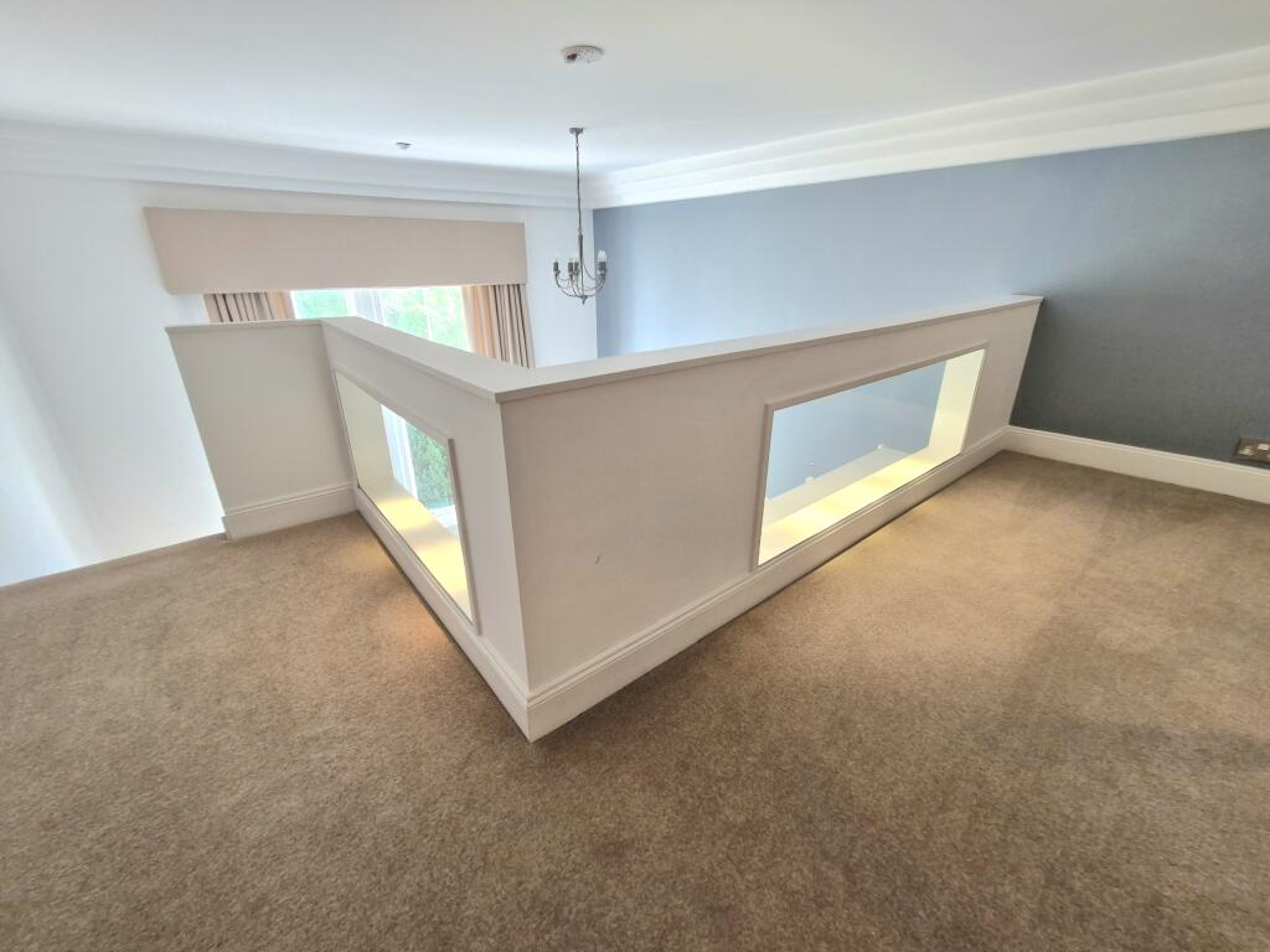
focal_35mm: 13
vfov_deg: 89.9
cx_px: 635
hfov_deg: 106.2
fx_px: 477
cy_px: 476
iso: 100
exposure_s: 1/50
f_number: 2.2
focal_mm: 1.74
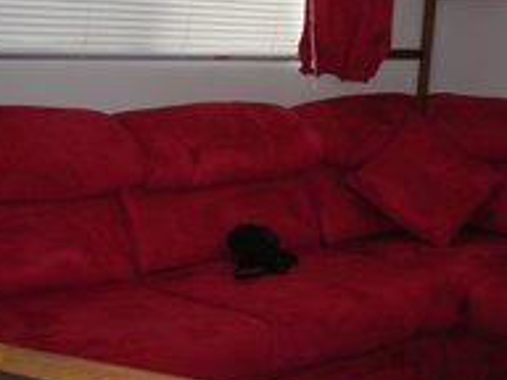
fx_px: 1040
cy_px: 95
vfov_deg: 20.6
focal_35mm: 71
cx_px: 383
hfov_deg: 27.0
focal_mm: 5.7
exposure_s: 1/60.1
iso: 50
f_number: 2.9
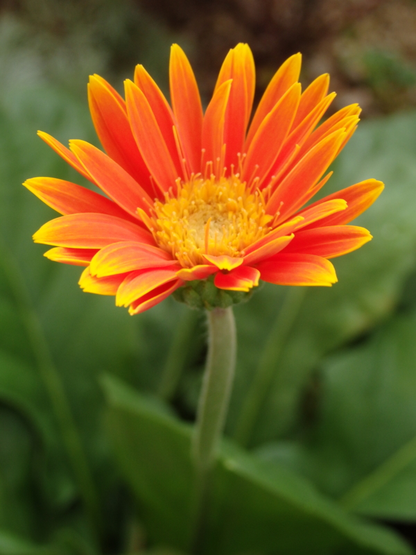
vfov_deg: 29.4
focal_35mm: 66
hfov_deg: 22.3
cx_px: 208
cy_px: 278
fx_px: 1058
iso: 200
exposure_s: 1/60
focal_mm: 11.9
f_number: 4.4
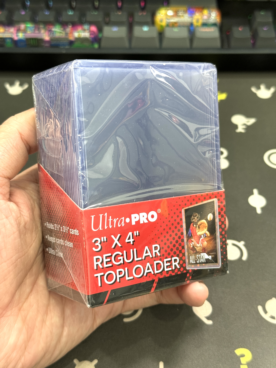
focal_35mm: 48
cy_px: 184
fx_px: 510
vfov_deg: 39.7
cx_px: 138
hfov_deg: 30.3
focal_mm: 6.86
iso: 250
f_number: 1.78
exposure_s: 1/50
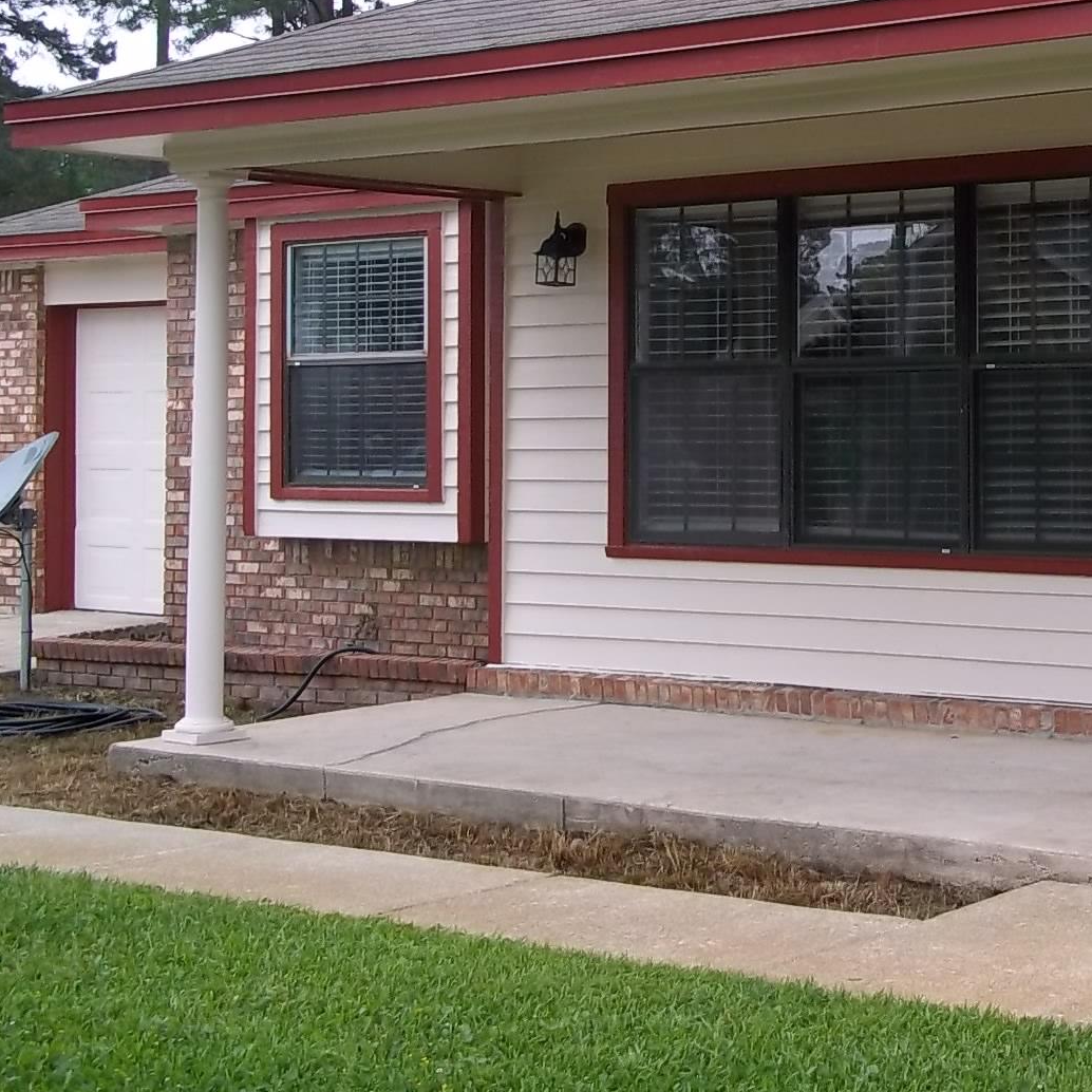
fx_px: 2248
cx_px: 995
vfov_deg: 27.1
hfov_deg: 26.3
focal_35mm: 63
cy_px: 365
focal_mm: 6.5
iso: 80
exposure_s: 1/200
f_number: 3.1
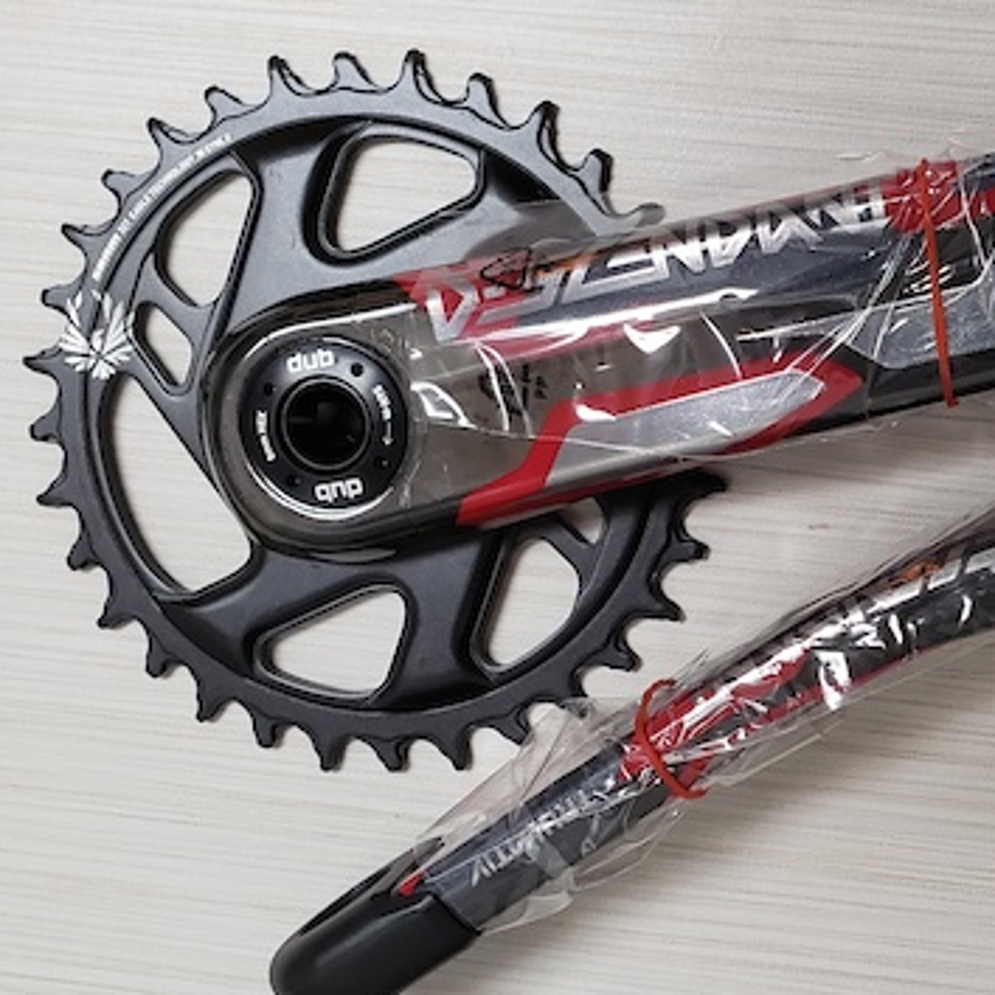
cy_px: 658
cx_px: 880
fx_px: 1691
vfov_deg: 32.5
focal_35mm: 52
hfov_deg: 31.4
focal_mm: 4.3
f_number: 2.4
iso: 320
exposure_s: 1/60
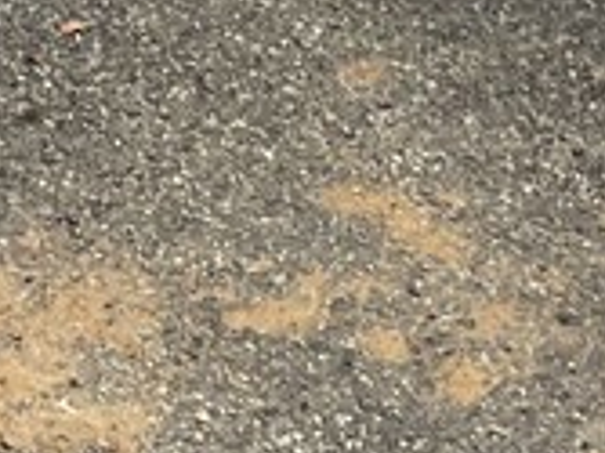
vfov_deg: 6.7
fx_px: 3476
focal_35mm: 199
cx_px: 264
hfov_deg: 9.9
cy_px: -906
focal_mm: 4.2
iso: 50
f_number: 1.6
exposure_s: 1/121
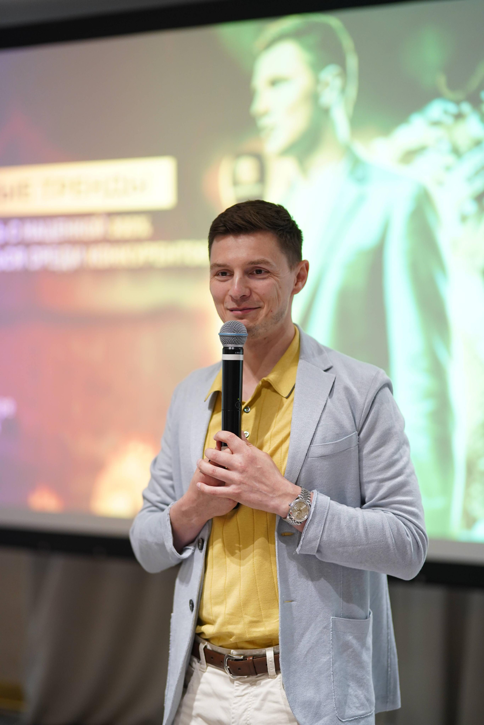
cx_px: 242
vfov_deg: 23.9
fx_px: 1714
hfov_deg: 16.1
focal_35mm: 85
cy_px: 362
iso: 1000
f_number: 1.4
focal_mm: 85
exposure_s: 1/250
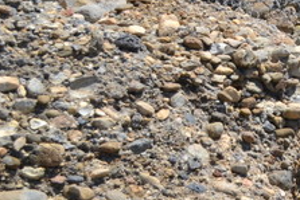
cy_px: 17
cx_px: 534
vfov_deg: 9.8
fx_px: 1167
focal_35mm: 140
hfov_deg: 13.2
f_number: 6.3
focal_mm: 26
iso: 400
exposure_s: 1/1600
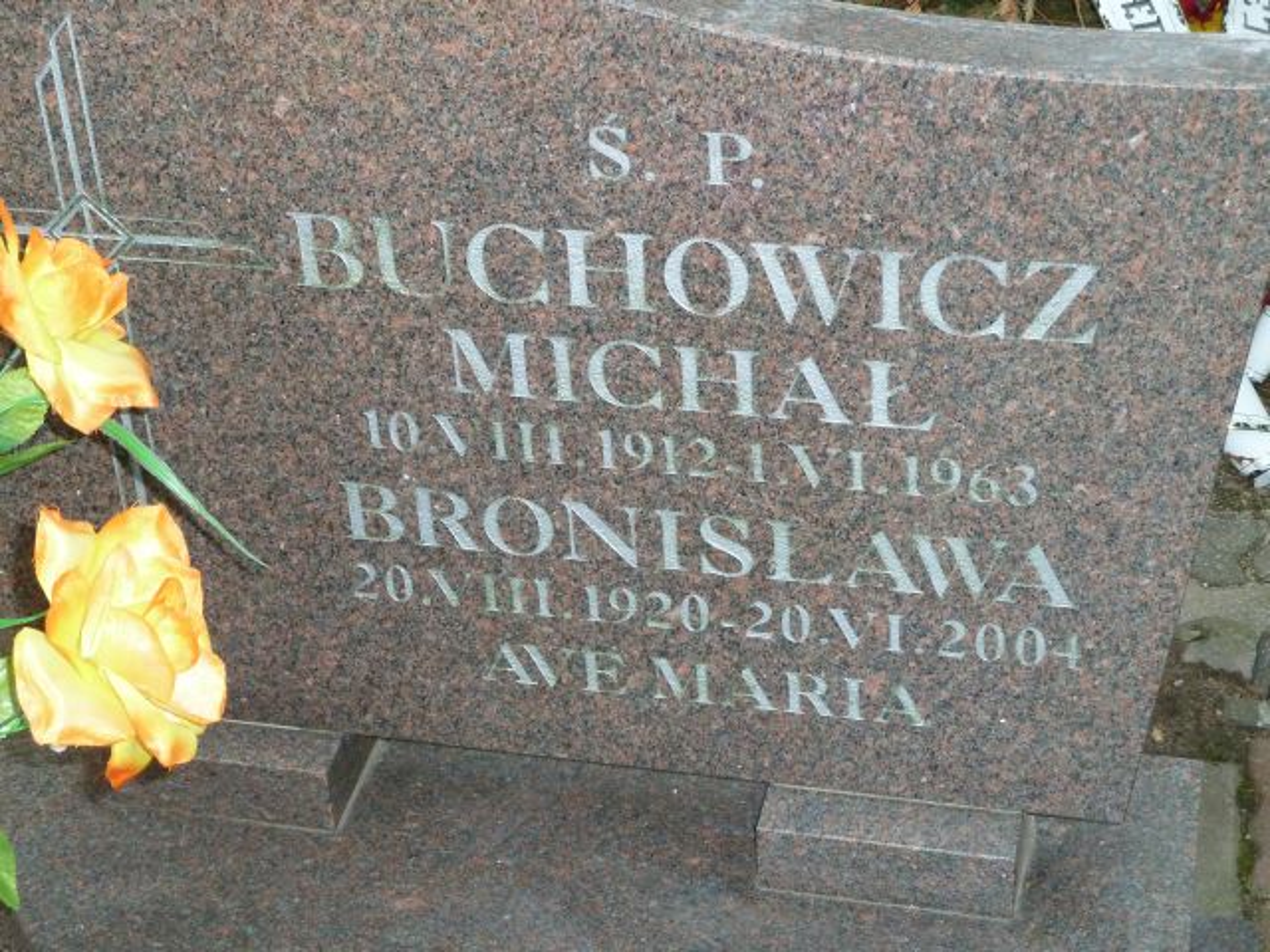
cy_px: 476
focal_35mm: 67
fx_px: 2458
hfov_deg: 29.0
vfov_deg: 21.9
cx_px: 635
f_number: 4.1
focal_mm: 11
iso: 320
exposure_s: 1/60
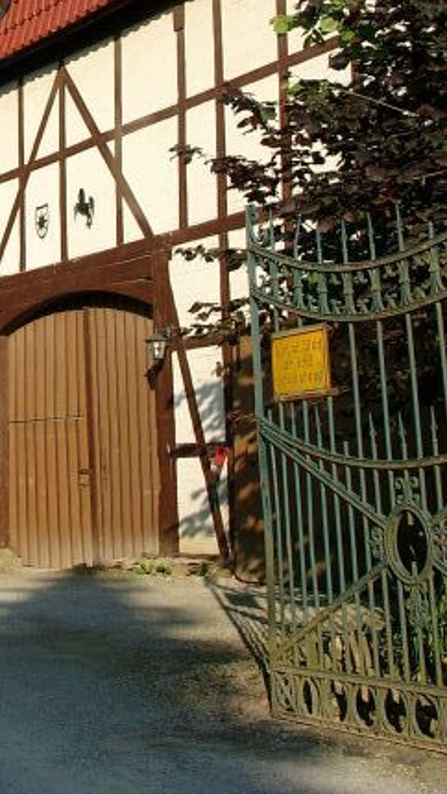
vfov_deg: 27.2
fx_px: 1580
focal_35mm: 75
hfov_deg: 15.5
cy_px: 68
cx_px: -87
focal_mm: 7.69
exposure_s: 1/454
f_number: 4
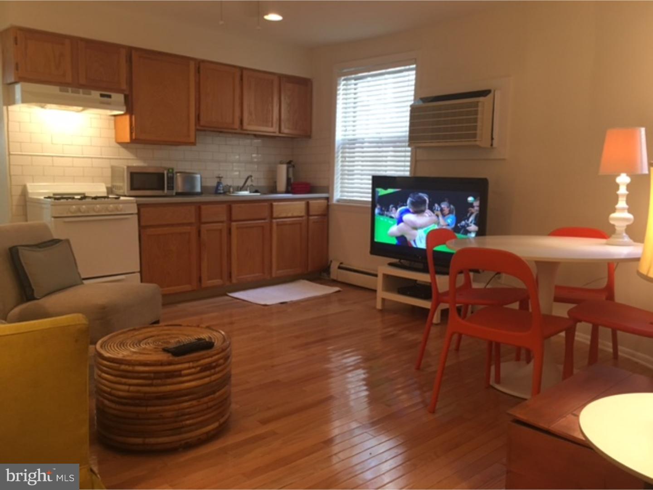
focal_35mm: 29
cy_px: 245
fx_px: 547
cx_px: 326
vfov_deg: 48.2
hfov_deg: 61.7
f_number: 2.2
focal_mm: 4.15
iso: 125
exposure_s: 1/30
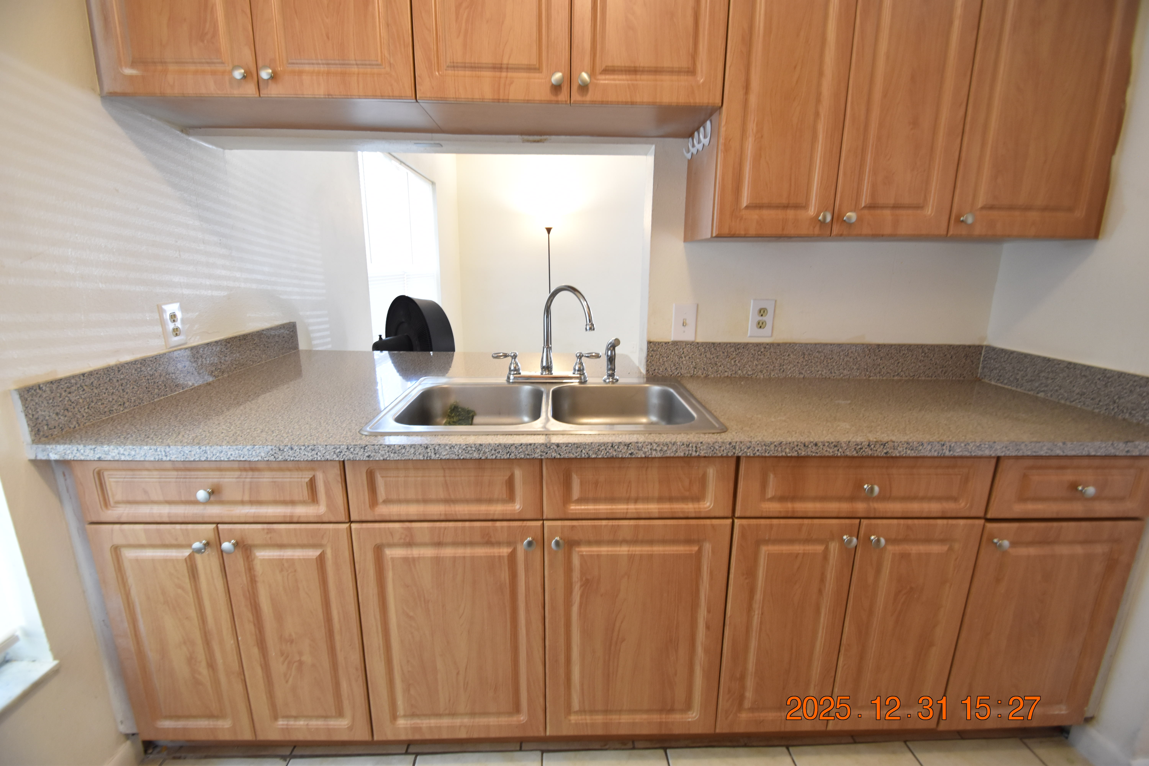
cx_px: 574
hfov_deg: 100.4
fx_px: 479
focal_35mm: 15
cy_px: 383
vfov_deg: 77.3
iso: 800
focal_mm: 10
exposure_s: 1/20
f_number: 3.5
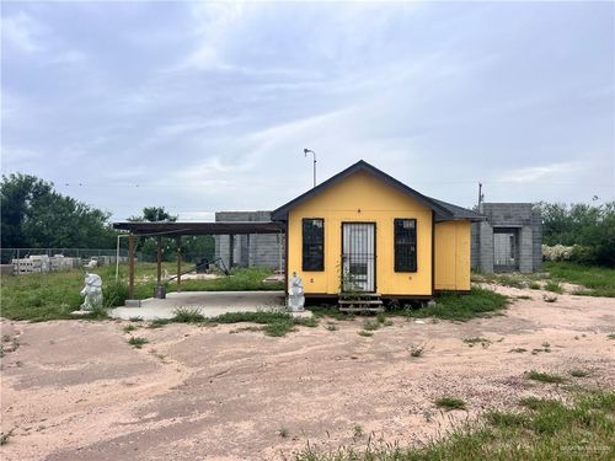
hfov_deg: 67.3
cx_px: 308
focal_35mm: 26
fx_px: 462
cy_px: 230
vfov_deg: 53.1
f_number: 1.5
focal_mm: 5.7
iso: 50
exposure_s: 1/2915
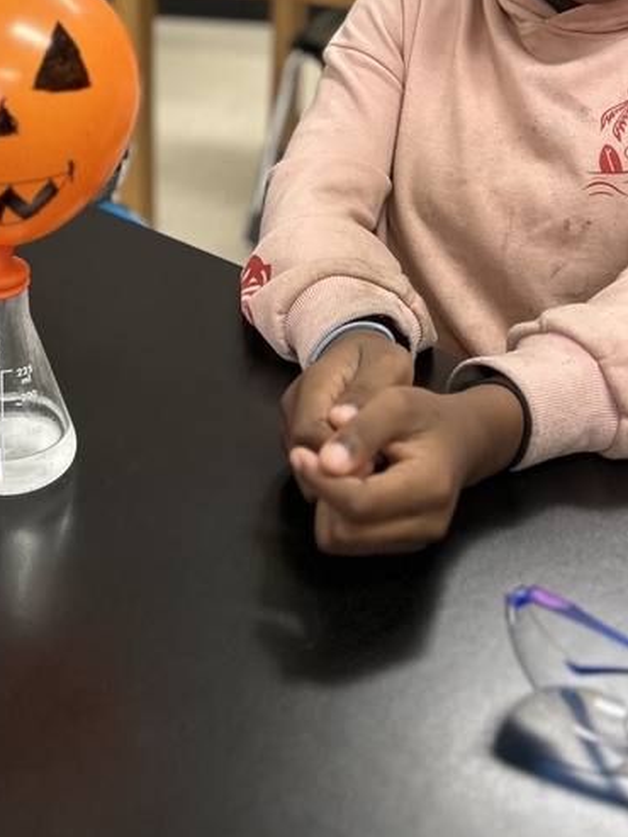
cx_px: 114
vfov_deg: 34.0
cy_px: 122
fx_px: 1306
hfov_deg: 26.5
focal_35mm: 54
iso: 160
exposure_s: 1/60
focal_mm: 5.7
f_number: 1.5
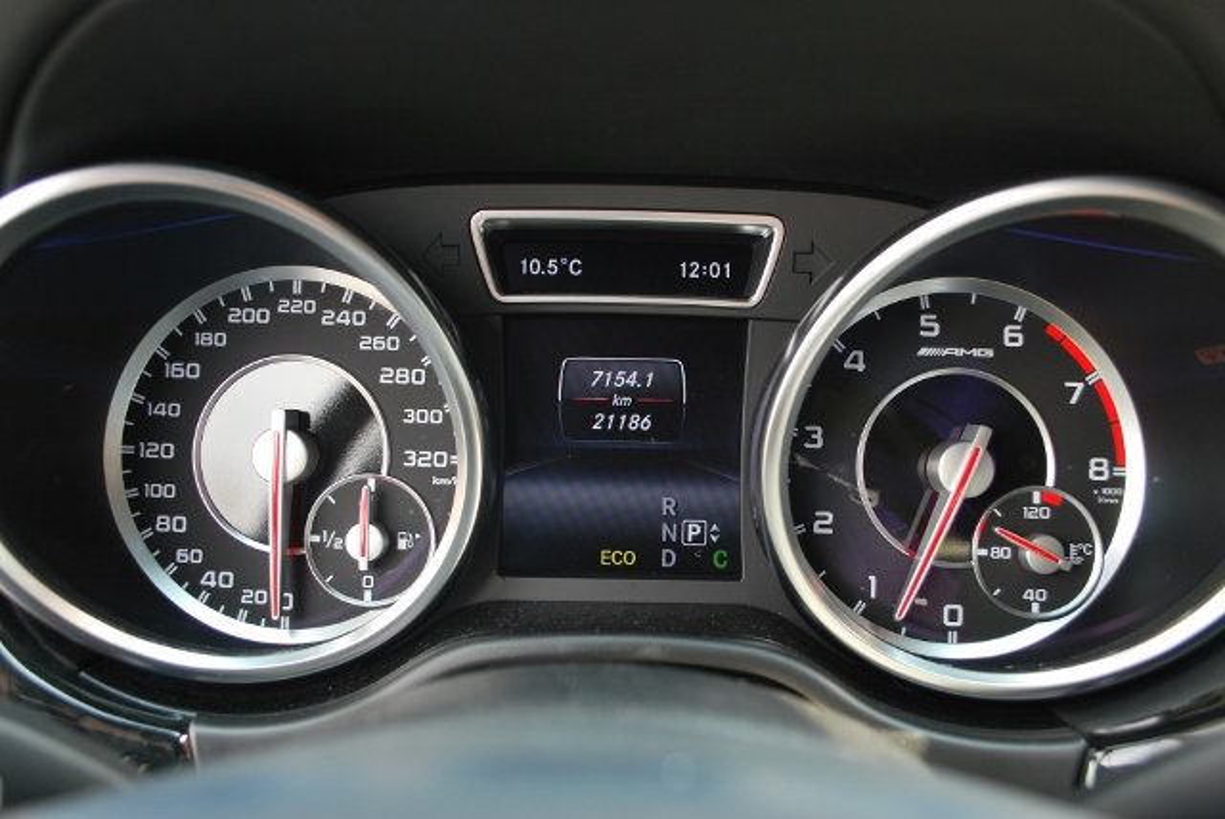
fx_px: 1022
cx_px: 612
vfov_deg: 43.7
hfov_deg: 61.9
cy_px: 410
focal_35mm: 30
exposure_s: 1/60
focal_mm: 20
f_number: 4
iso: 200
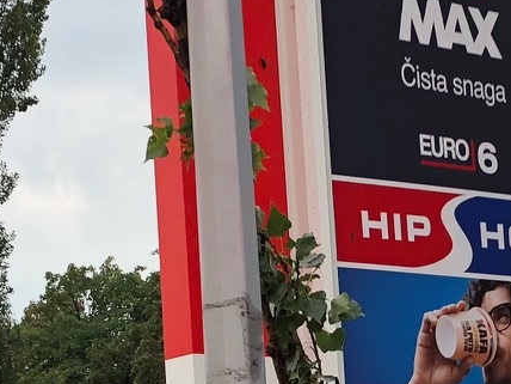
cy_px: 449
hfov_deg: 14.7
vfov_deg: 11.0
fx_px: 1949
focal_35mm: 132
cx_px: 510
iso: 20
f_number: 1.8
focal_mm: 3.99
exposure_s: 1/475
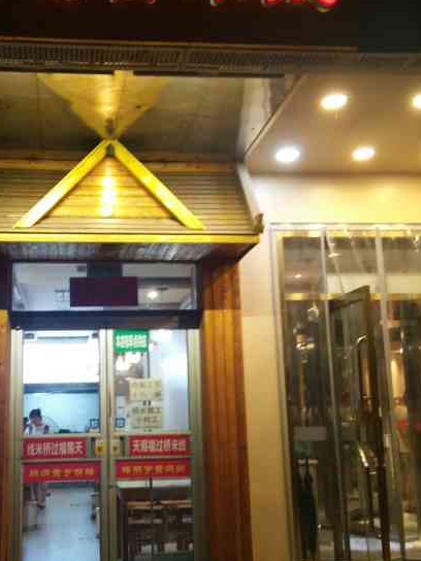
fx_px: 584
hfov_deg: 39.2
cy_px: 279
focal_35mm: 36
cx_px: 142
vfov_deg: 51.4
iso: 230
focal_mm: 3.66
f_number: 2.2
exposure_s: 1/33.3
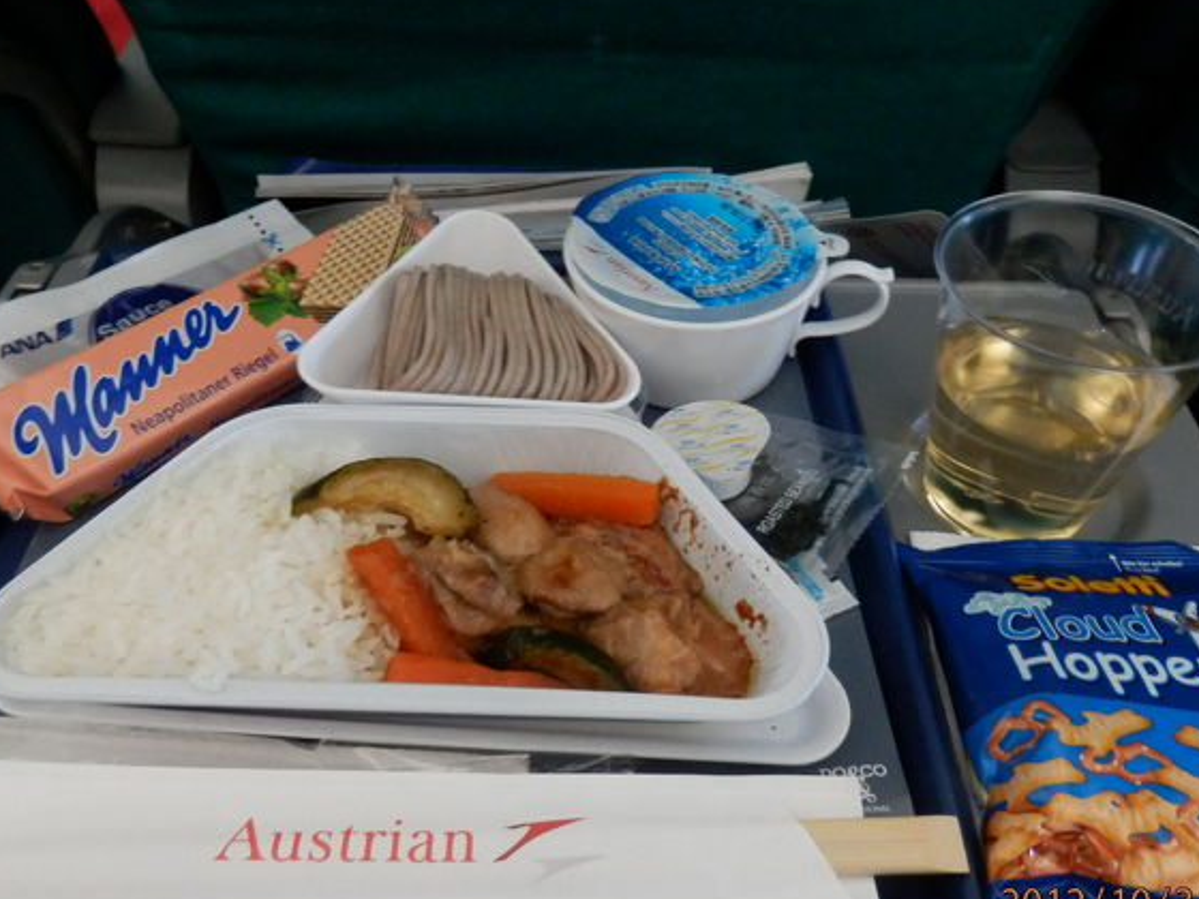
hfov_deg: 61.7
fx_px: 1004
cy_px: 493
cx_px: 604
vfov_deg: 48.2
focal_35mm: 29
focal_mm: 4.5
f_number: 3
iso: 800
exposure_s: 1/25
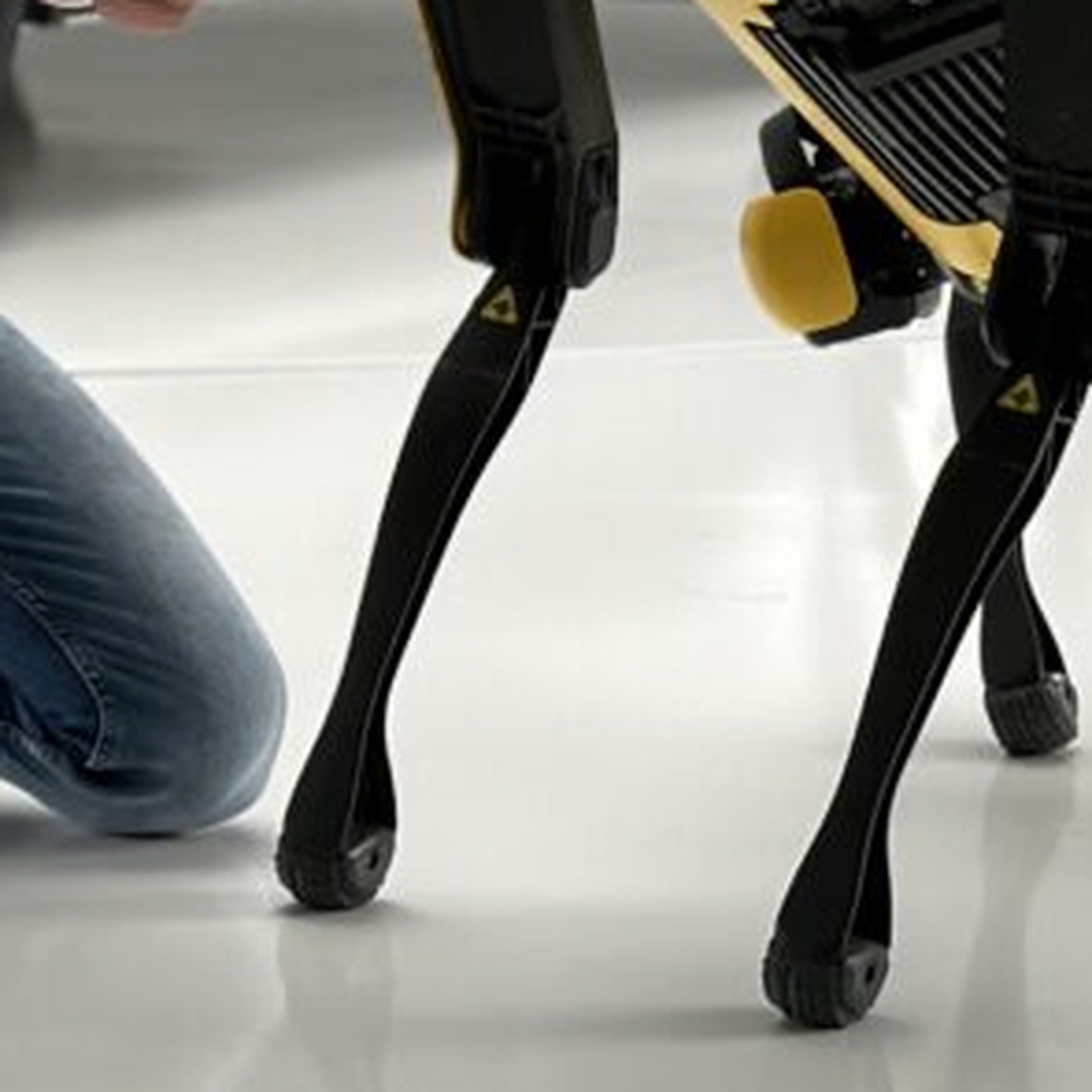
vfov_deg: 9.4
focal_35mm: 184
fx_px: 6567
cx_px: -130
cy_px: -159
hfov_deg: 9.4
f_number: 1.78
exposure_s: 1/100
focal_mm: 6.86
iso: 160
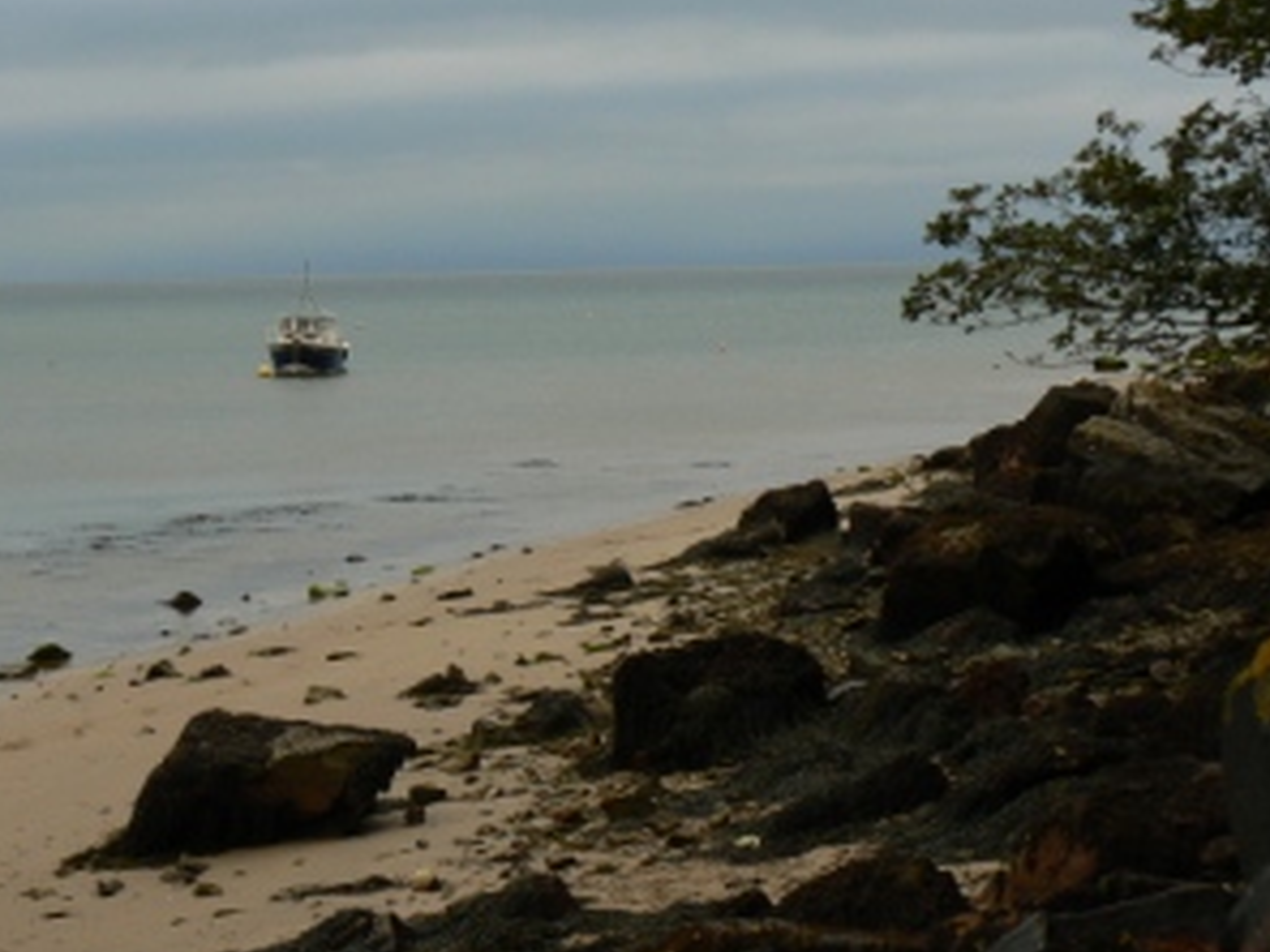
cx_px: 390
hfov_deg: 19.2
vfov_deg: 14.5
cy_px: 326
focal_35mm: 102
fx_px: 3742
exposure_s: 1/200
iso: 80
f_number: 5.6
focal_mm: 11.6
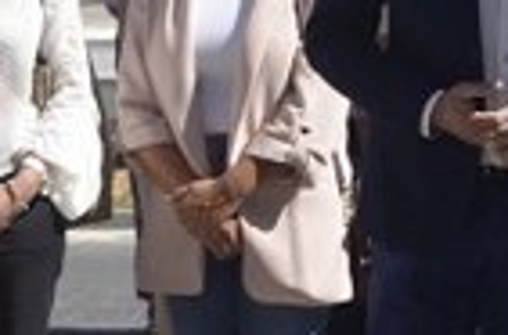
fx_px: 2475
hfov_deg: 10.3
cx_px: -674
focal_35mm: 176
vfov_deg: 7.7
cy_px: 303
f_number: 9
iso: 100
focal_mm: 24
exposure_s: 1/200
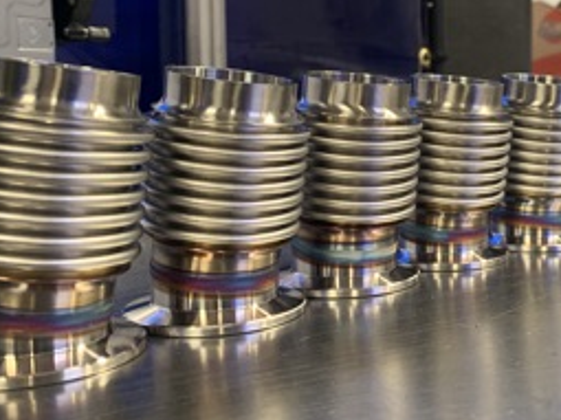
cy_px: 167
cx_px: 458
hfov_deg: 37.4
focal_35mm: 49
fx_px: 794
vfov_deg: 29.6
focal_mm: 4.25
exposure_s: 1/60
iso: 250
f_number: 1.8
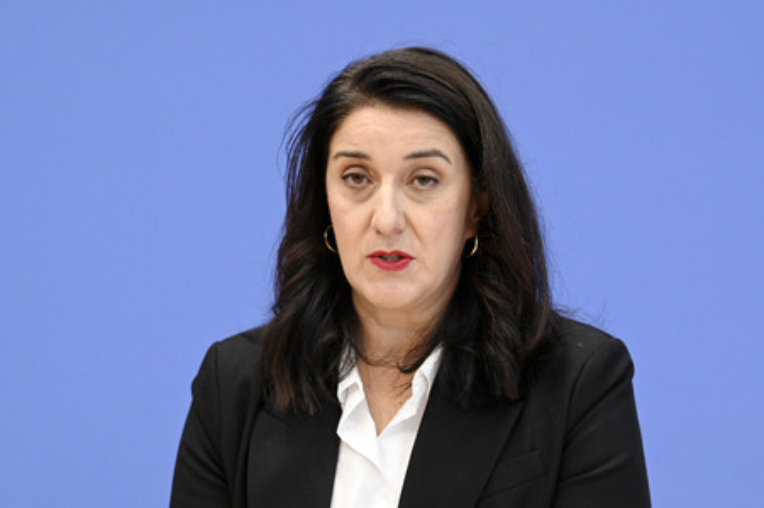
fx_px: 2757
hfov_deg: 15.8
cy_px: 254
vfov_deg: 10.5
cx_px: 382
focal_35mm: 130
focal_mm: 130
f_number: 5.6
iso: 4000
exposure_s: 1/400
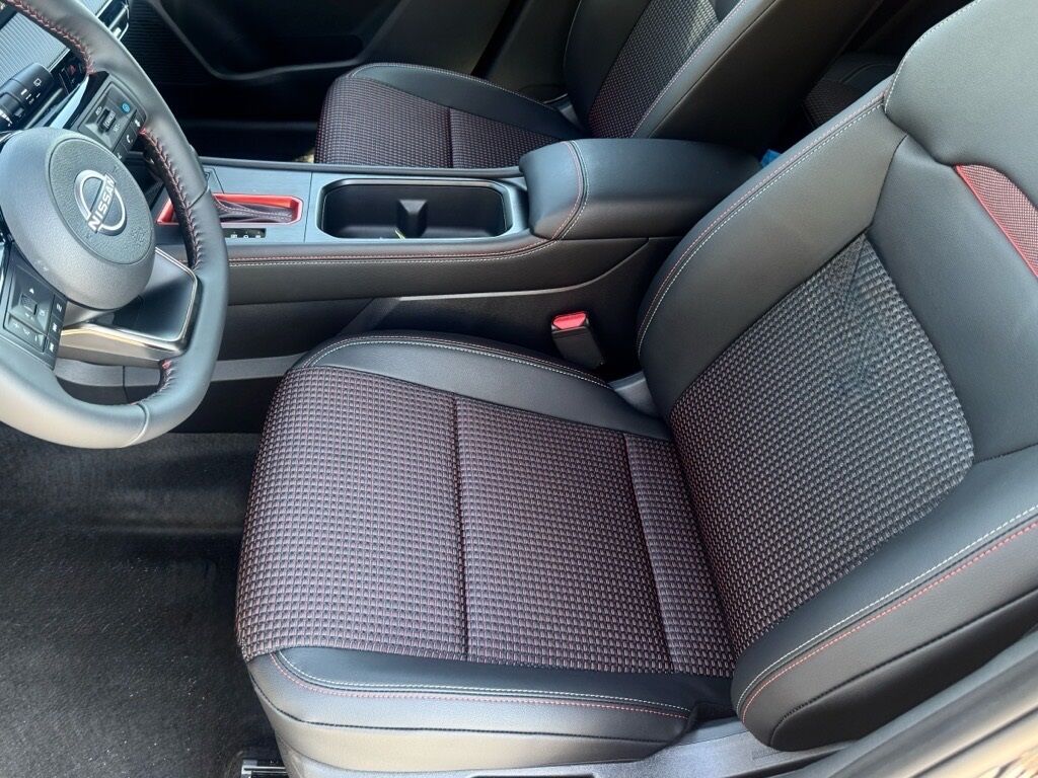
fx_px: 720
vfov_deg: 56.8
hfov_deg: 71.6
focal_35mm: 24
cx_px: 519
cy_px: 389
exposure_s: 1/121
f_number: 1.78
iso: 200
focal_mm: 6.76
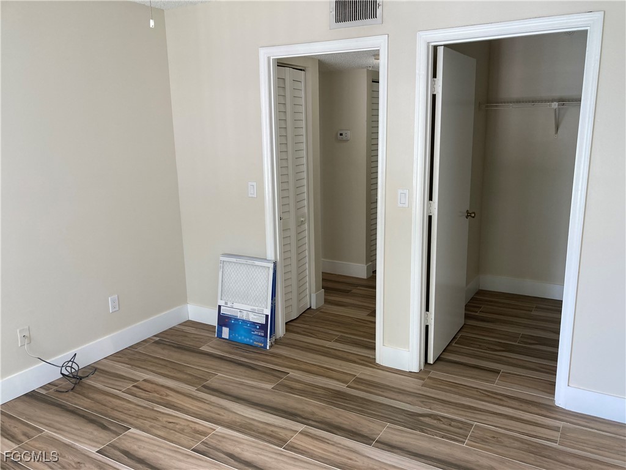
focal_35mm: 28
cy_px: 235
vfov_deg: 49.7
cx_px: 313
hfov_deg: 63.4
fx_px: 506
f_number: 1.8
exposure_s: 1/60
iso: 50
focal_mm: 3.99
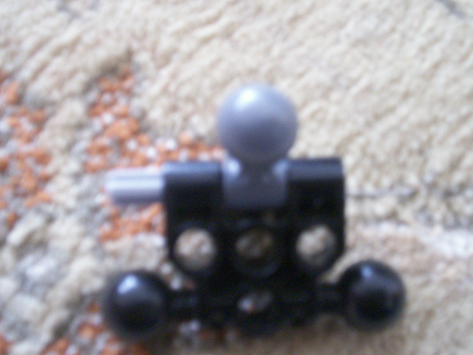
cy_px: 176
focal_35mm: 46
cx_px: 243
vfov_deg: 31.5
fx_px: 629
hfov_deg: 41.2
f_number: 4.5
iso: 204
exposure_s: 1/8
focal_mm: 5.9
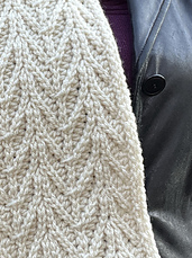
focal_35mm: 84
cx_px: 35
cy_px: 35
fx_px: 623
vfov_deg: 22.8
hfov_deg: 17.4
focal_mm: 2.71
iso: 80
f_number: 2.2
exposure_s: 1/121
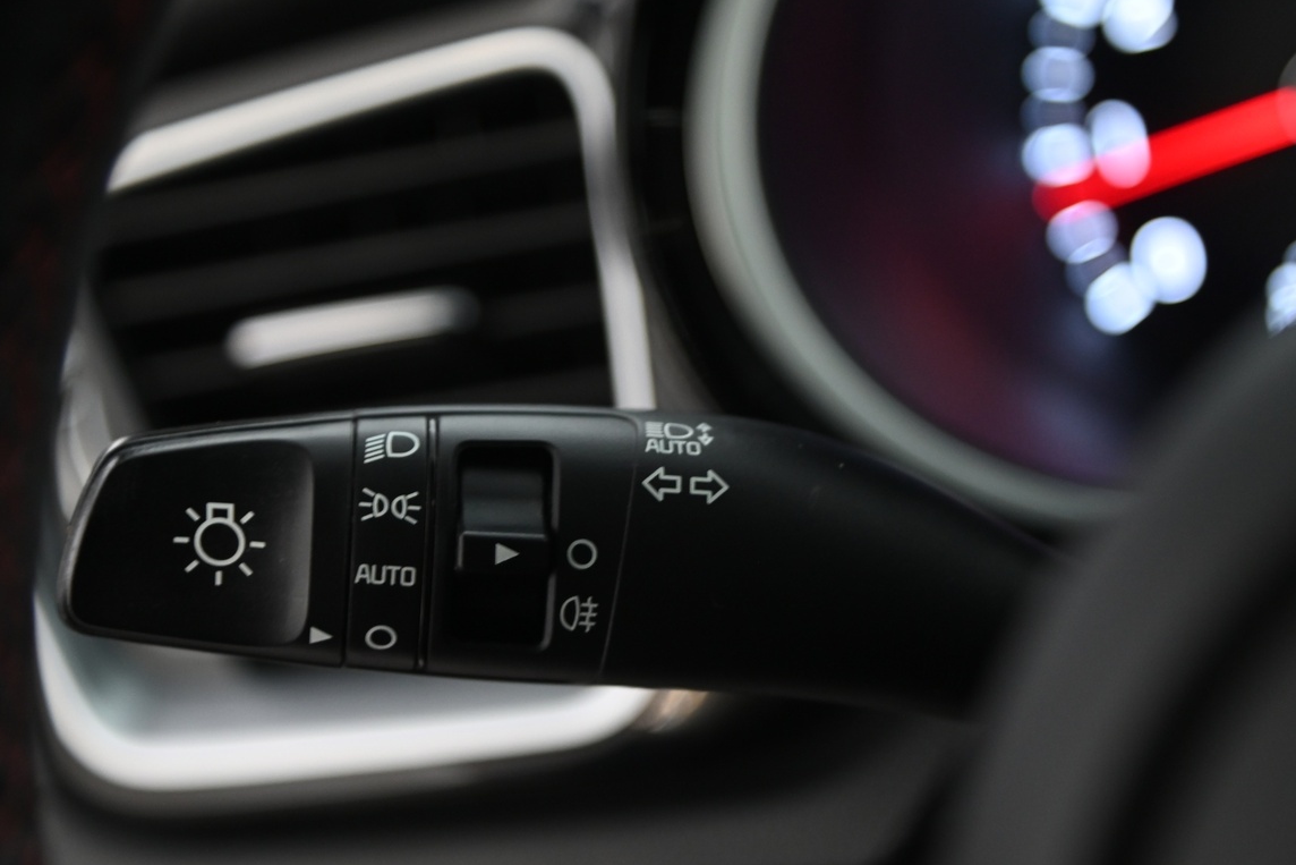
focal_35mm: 122
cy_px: 535
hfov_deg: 16.8
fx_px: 4392
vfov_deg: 11.2
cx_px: 648
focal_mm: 86
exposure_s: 1/25
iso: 2000
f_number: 4
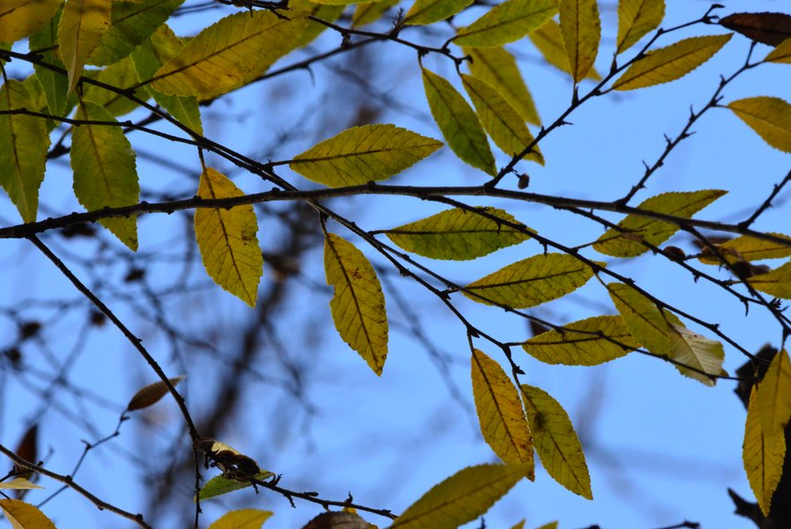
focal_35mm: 349
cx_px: 452
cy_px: 303
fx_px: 7673
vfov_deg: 3.9
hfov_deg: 5.9
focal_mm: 300
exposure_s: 1/320
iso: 3200
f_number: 20
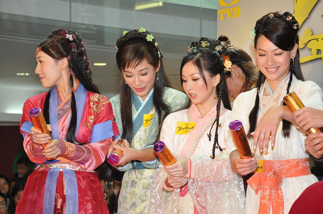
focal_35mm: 120
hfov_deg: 17.1
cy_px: 107
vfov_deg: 11.4
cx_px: 162
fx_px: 1075
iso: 800
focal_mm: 80
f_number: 6.3
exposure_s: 1/100
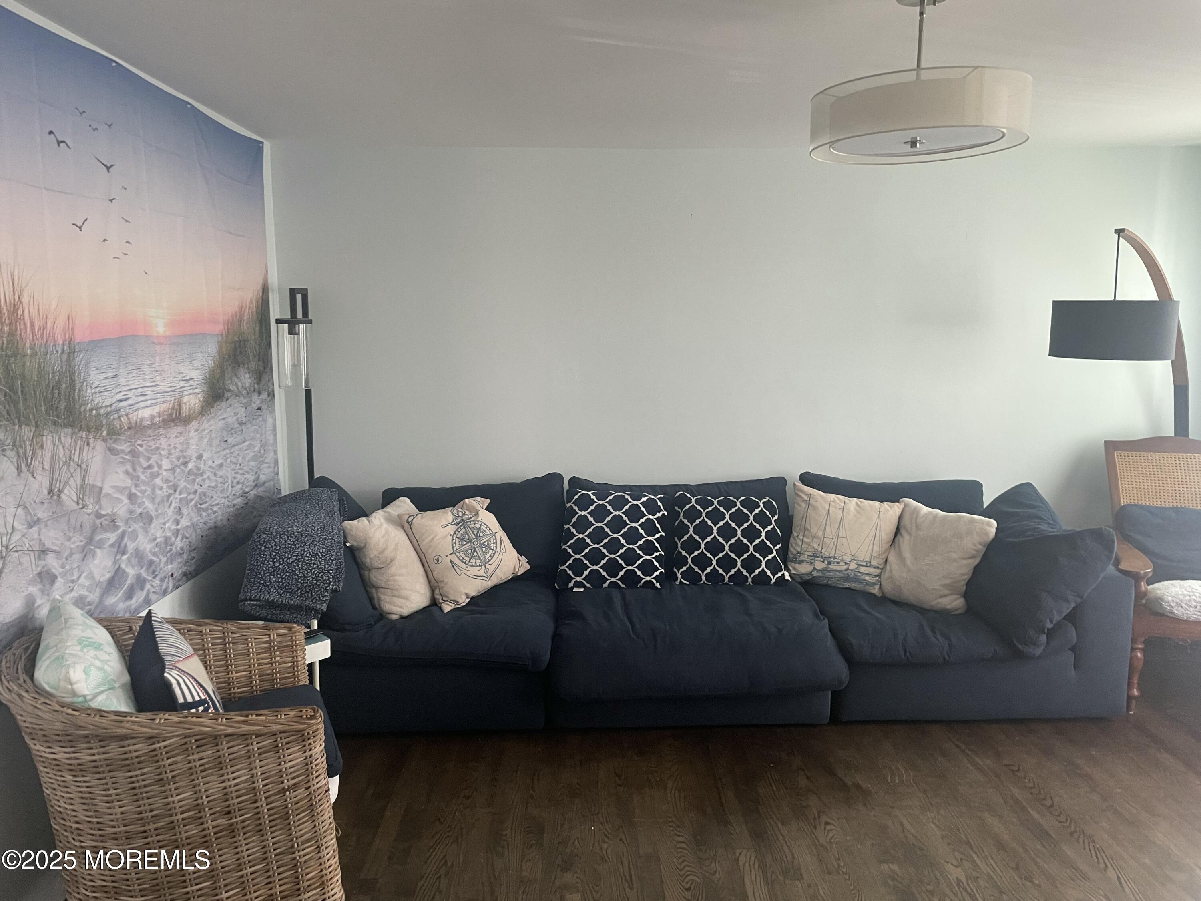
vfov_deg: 53.1
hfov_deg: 67.3
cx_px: 600
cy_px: 450
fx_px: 902
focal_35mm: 26
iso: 200
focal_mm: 4.2
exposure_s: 1/60
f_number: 1.6
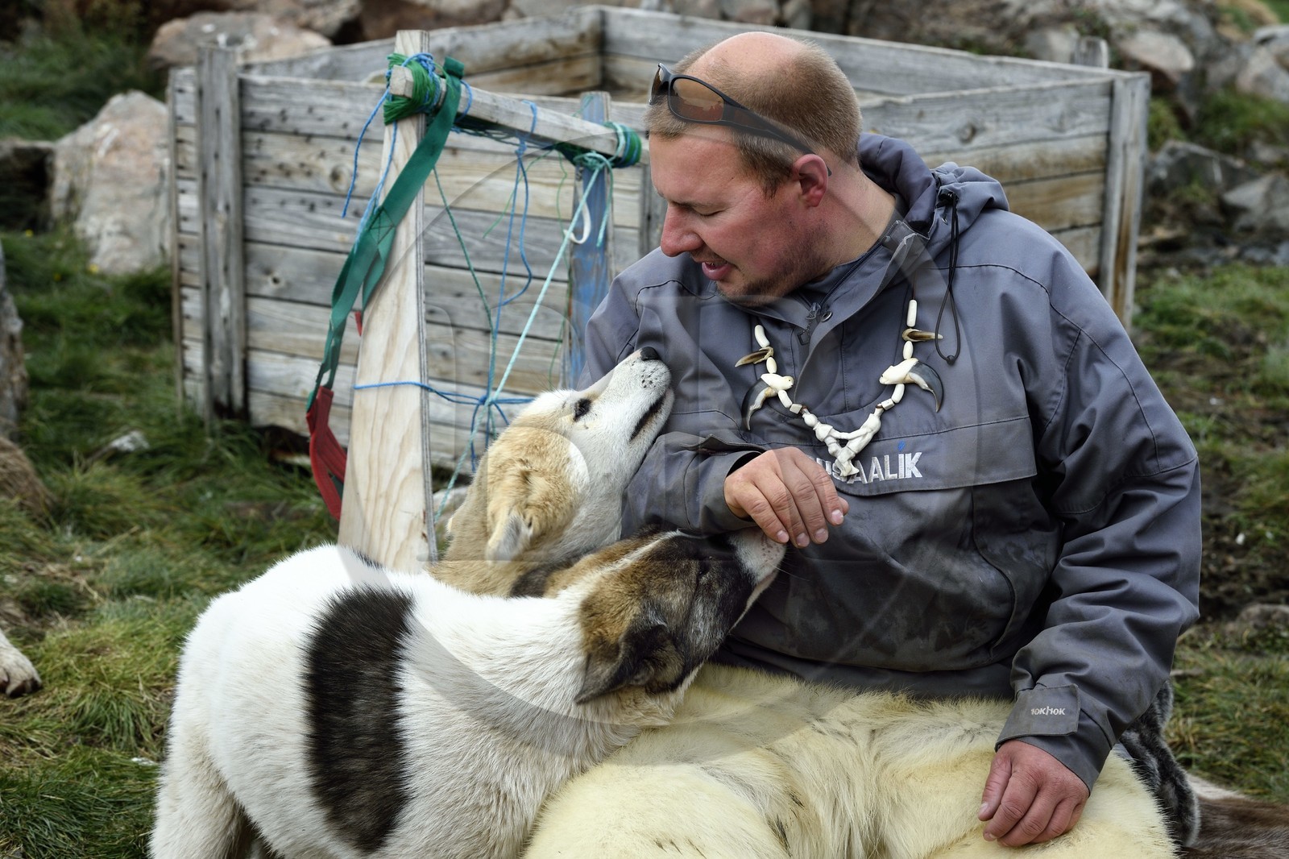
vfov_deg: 19.4
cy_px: 430
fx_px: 2506
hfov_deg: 28.8
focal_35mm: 70
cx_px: 644
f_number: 6.3
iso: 400
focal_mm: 70
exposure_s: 1/400
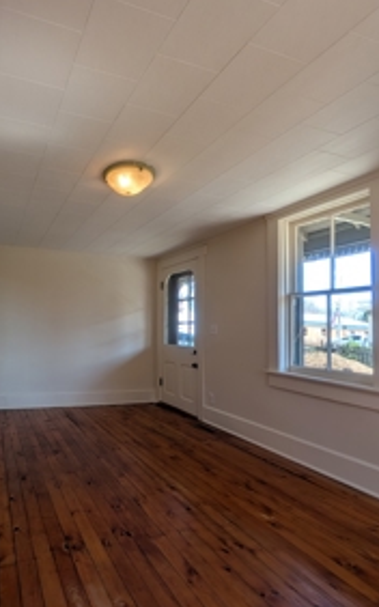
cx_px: 84
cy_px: 321
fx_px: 298
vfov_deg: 91.0
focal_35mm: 18
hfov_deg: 60.5
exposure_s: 1/338
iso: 52
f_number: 1.7
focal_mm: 2.02
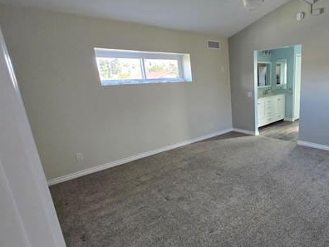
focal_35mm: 21
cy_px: 130
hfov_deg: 74.6
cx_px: 238
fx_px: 200
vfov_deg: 63.4
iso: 160
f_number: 2.2
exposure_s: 1/60
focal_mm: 1.7
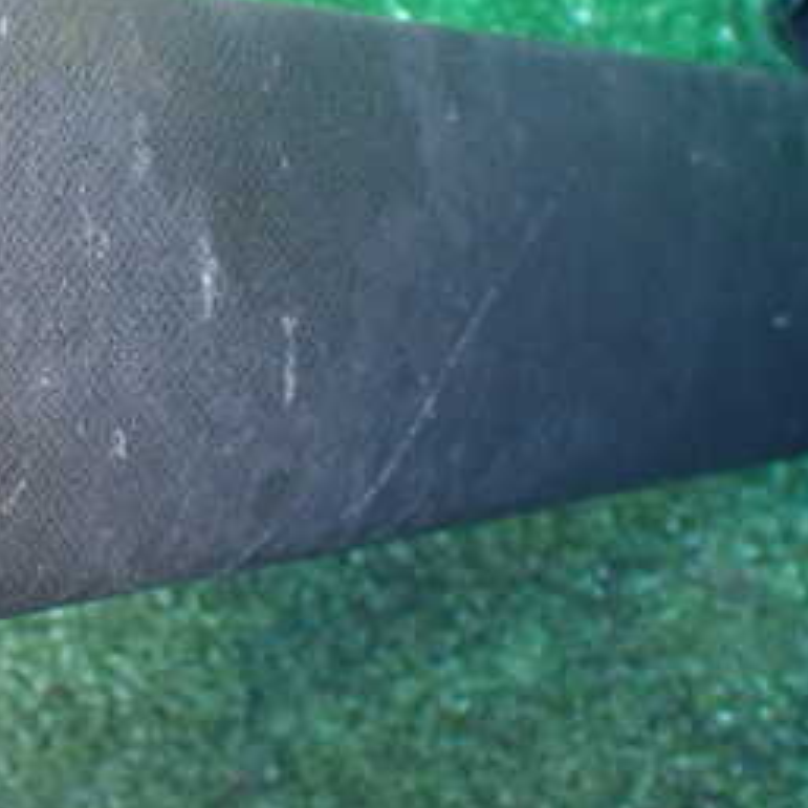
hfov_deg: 26.9
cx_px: 101
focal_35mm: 62
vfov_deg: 27.6
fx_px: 1637
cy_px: 270
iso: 800
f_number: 2.3
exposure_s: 1/30
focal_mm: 5.4
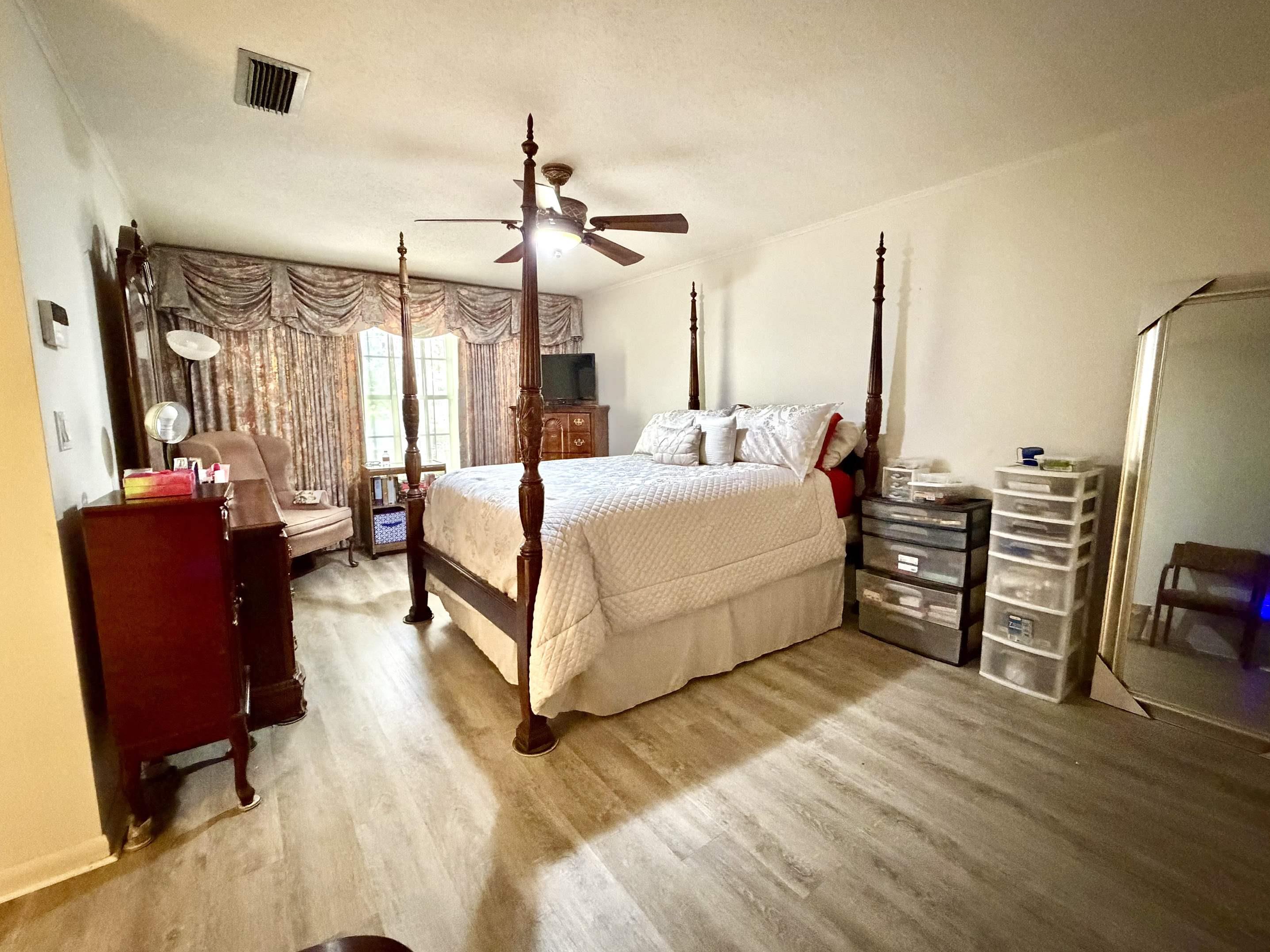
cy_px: 470
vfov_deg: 81.7
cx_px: 645
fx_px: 550
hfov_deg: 98.2
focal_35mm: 15
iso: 1250
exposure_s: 1/40
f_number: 2.2
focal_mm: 2.22
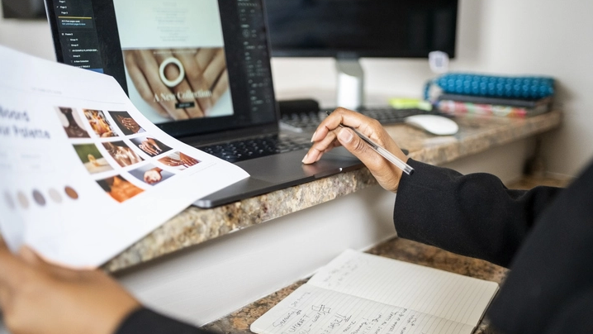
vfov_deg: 32.0
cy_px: 187
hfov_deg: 54.0
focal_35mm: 37
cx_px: 297
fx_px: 582
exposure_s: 1/400
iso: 1000
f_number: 1.8
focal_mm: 35
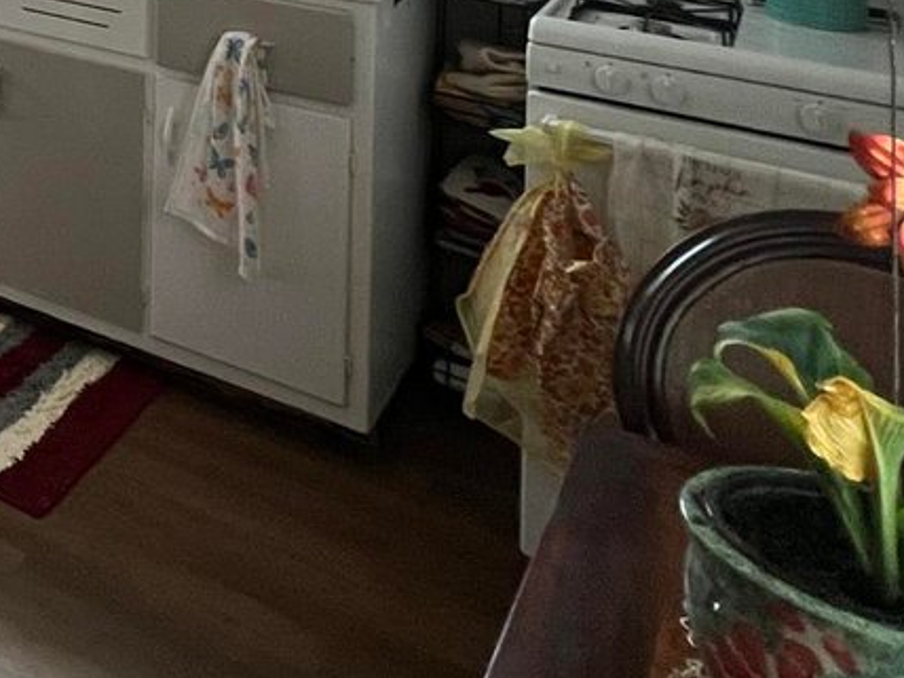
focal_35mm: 46
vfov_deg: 24.0
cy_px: -369
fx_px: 1201
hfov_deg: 32.0
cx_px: -257
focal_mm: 1.57
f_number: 1.8
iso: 200
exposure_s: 1/99
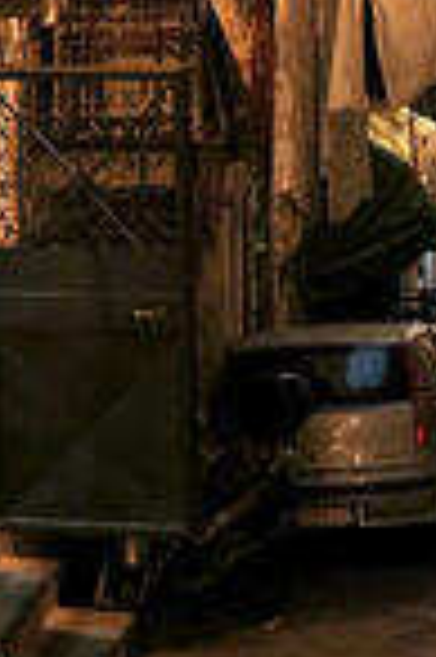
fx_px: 2622
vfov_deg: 14.2
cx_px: 634
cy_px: 184
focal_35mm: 144
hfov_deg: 9.3
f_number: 2
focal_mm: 23
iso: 800
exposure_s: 1/60
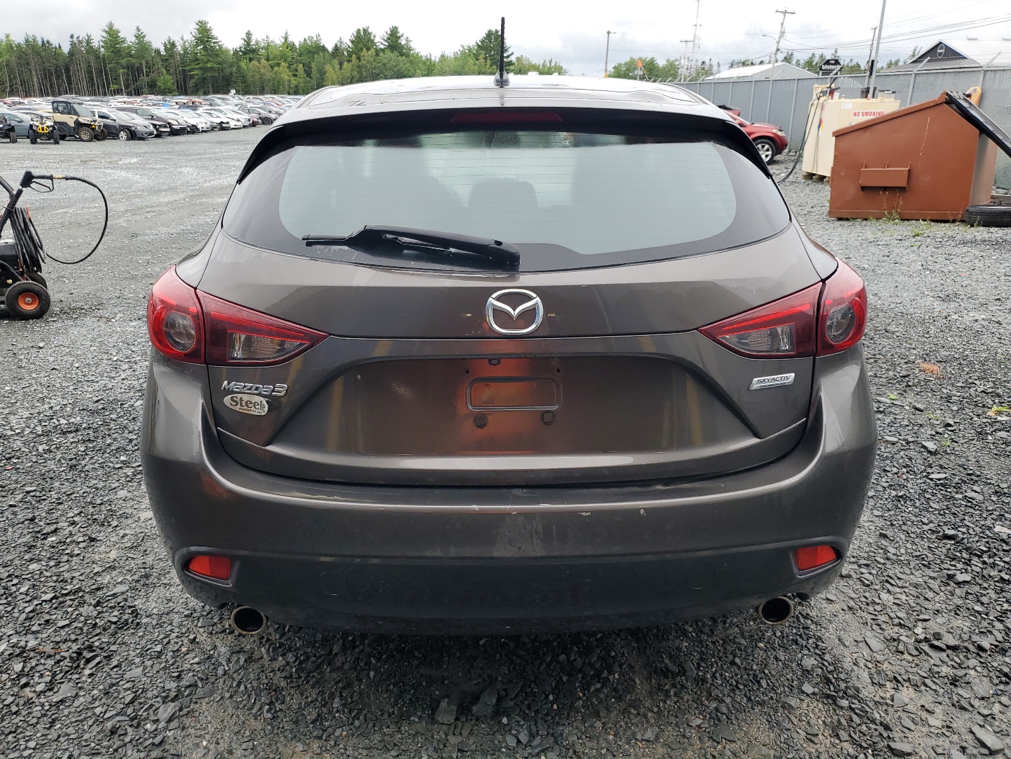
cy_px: 380
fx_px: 759
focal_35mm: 26
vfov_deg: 53.1
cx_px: 506
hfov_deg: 67.3
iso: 50
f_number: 1.5
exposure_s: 1/556
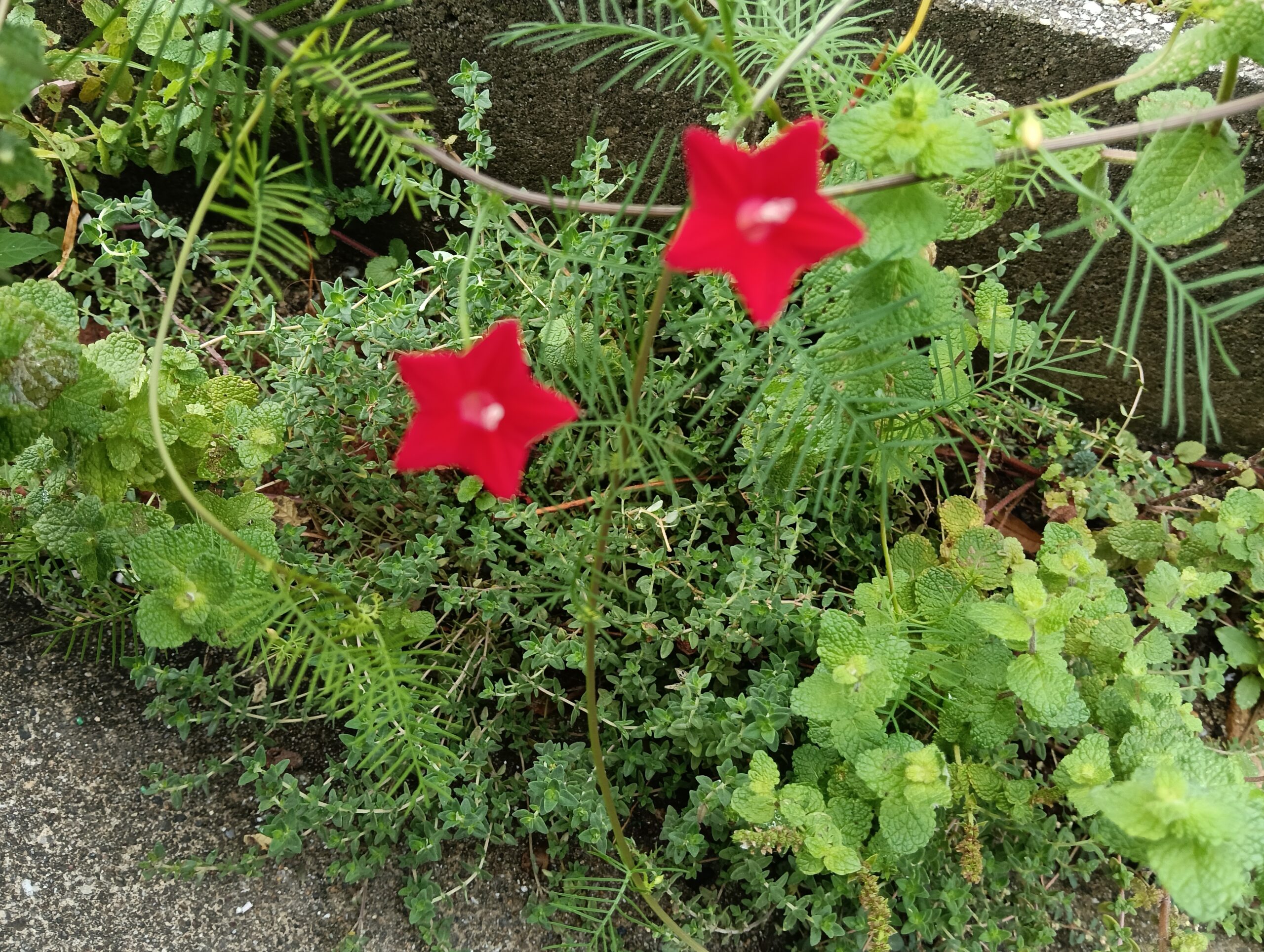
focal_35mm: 27
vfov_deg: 51.5
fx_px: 987
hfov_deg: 65.2
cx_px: 632
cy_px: 476
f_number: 1.8
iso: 64
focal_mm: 3.98
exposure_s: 1/60
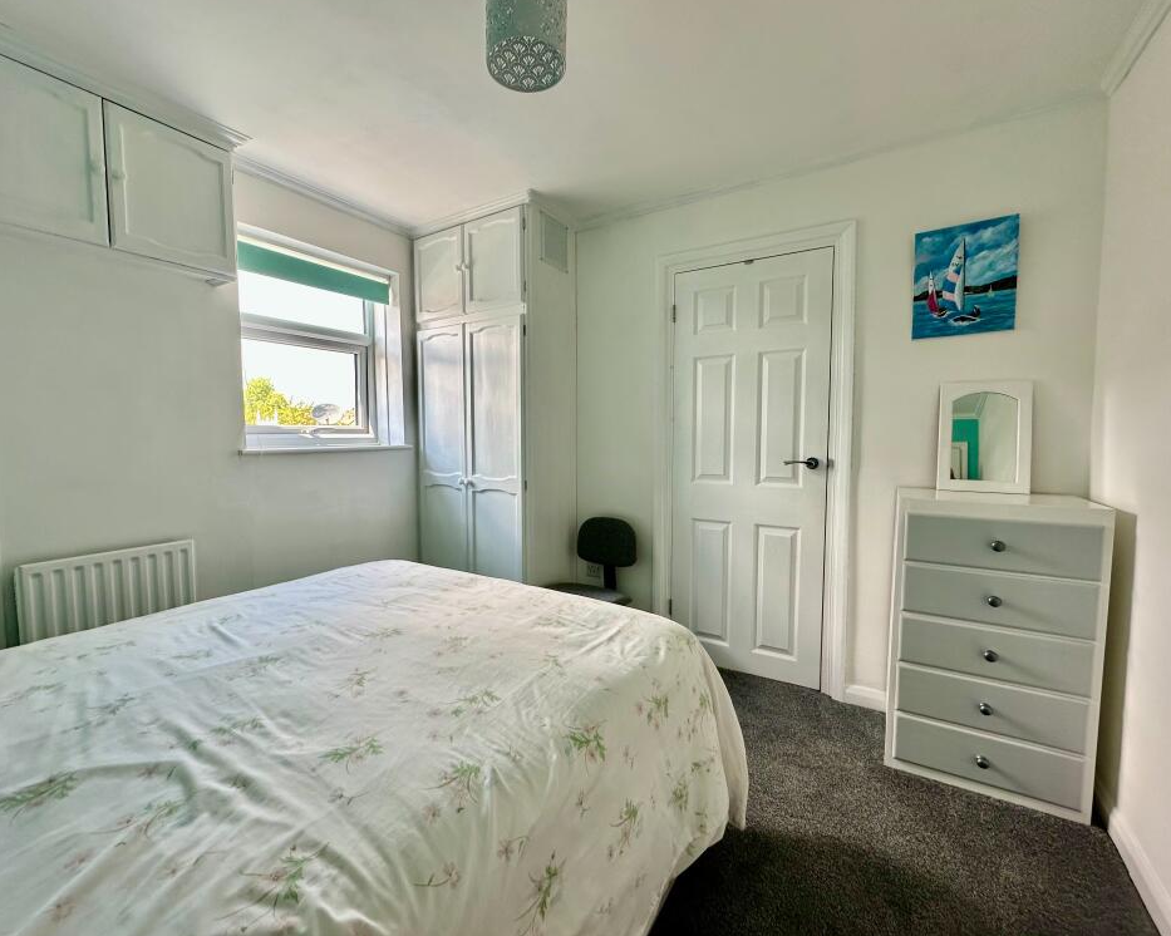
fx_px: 520
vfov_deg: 84.0
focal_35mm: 15
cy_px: 465
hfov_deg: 96.7
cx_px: 559
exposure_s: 1/99
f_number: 2.2
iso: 64
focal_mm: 2.22
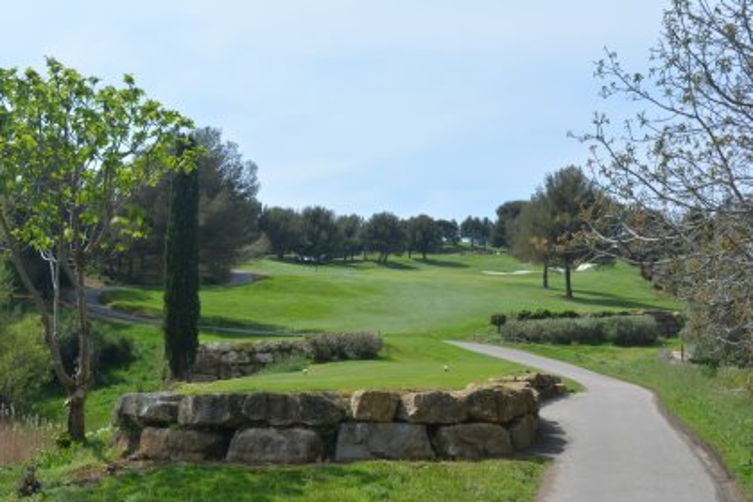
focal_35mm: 51
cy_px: 251
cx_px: 376
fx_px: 1067
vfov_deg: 26.5
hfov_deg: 38.9
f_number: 9
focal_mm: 34
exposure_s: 1/320
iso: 100
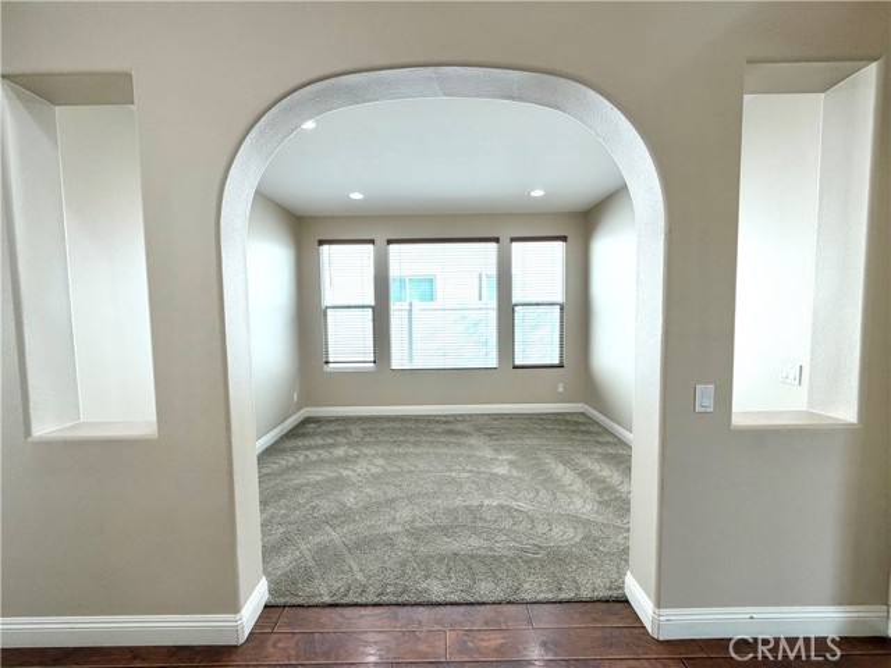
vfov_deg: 85.7
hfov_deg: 102.1
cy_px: 334
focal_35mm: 14
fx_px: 360
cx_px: 446
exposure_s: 1/120
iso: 80
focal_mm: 2.22
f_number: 2.2
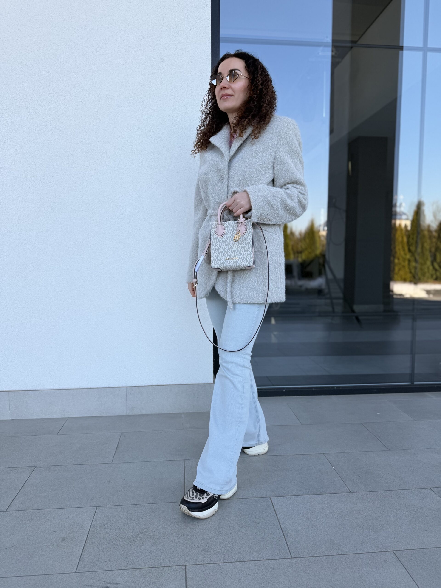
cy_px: 294
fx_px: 408
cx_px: 220
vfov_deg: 71.6
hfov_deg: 56.8
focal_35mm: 24
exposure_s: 1/612
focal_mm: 6.76
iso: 80
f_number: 1.78
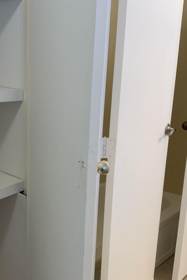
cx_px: 39
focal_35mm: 46
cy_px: 159
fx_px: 358
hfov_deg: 28.7
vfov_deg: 42.6
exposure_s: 1/60
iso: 32
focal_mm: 3
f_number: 1.8
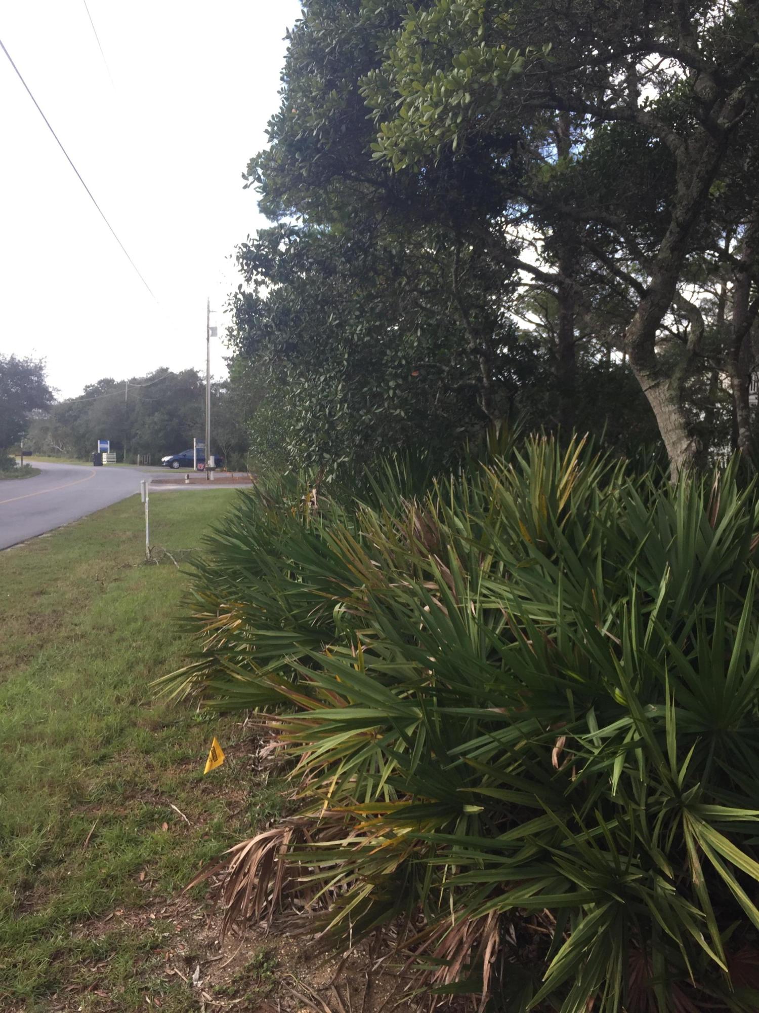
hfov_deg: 48.2
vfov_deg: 61.7
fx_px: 848
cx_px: 380
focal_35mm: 29
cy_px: 506
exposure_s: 1/319
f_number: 2.2
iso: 32
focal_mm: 4.15
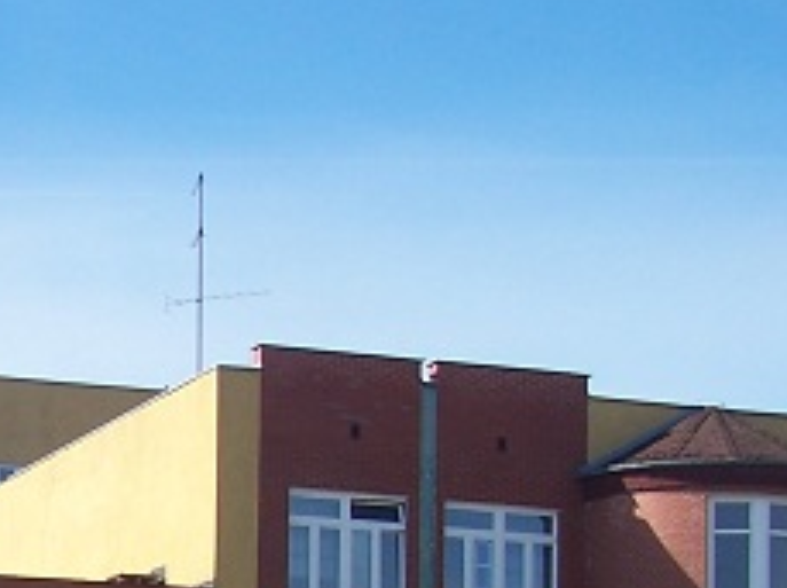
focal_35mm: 108
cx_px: -241
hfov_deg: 17.1
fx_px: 2452
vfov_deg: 13.1
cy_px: 817
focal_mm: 6.3
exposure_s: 1/500
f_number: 4
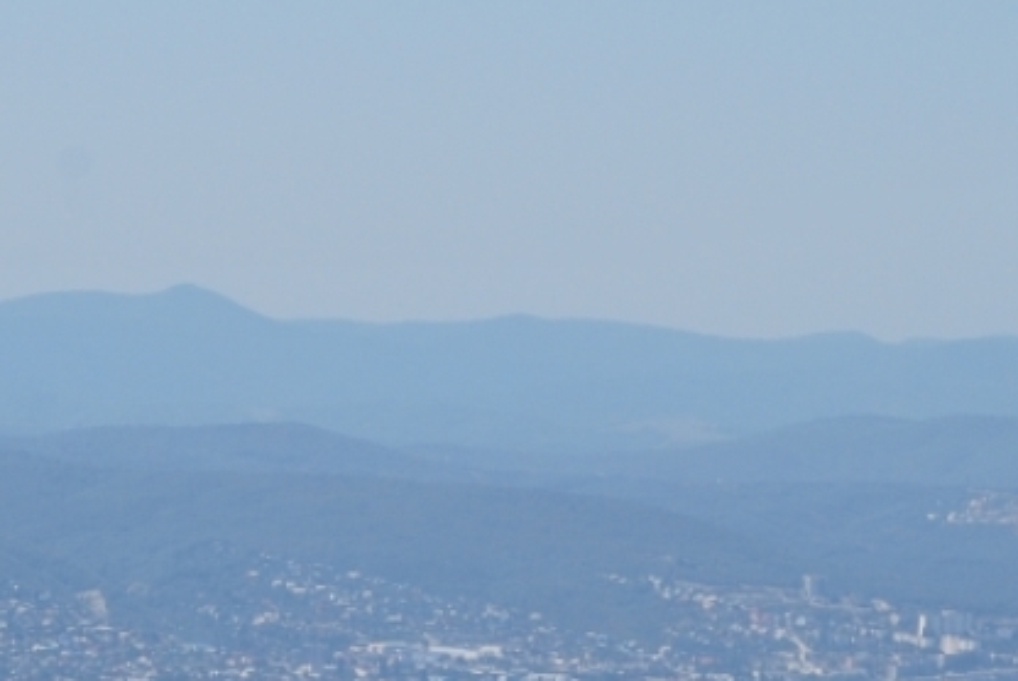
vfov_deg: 4.7
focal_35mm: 290
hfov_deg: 7.1
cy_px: 752
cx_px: 240
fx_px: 8206
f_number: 10
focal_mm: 70
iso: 100
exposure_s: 1/250
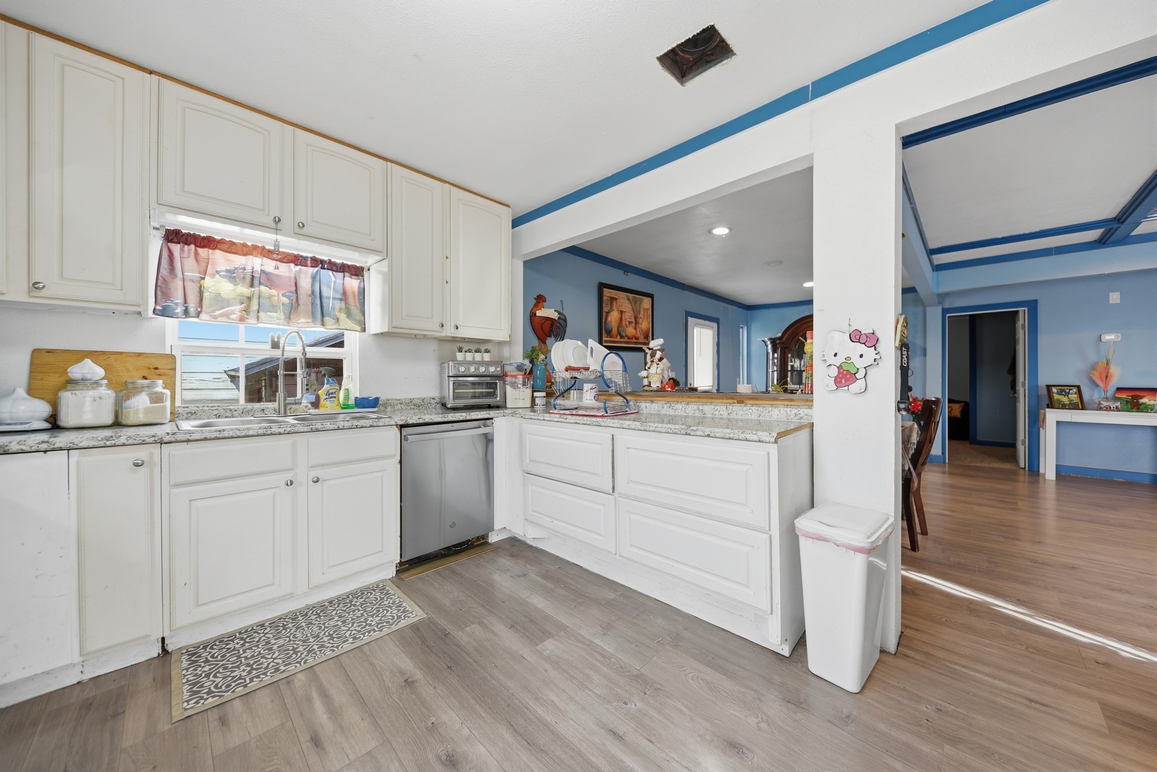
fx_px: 386
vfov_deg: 90.1
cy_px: 386
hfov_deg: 112.6
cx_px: 578
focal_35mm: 12
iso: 160
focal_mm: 12
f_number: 7.1
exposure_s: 1/200
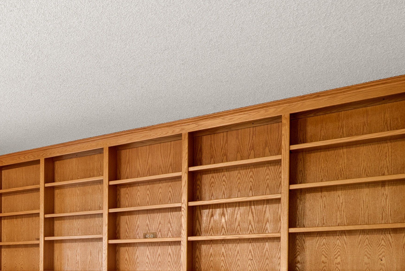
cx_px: -78
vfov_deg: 32.3
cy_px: 250
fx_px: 439
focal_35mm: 39
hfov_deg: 37.7
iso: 400
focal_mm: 16
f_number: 9
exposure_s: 1.6
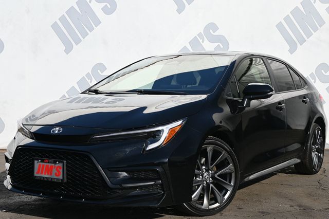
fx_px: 493
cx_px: 164
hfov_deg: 36.9
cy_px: 110
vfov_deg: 25.0
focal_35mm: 54
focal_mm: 36
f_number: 5.6
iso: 100
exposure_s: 1/250
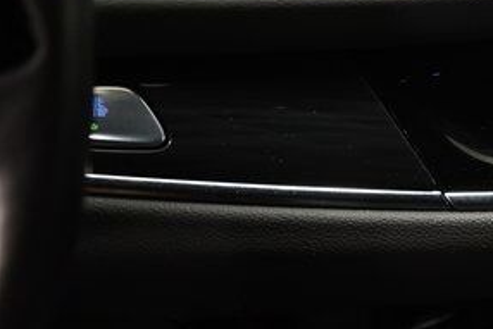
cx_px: 412
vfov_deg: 8.5
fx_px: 2206
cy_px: 16
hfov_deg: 12.7
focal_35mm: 161
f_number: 4.5
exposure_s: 1/20
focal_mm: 45
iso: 1250
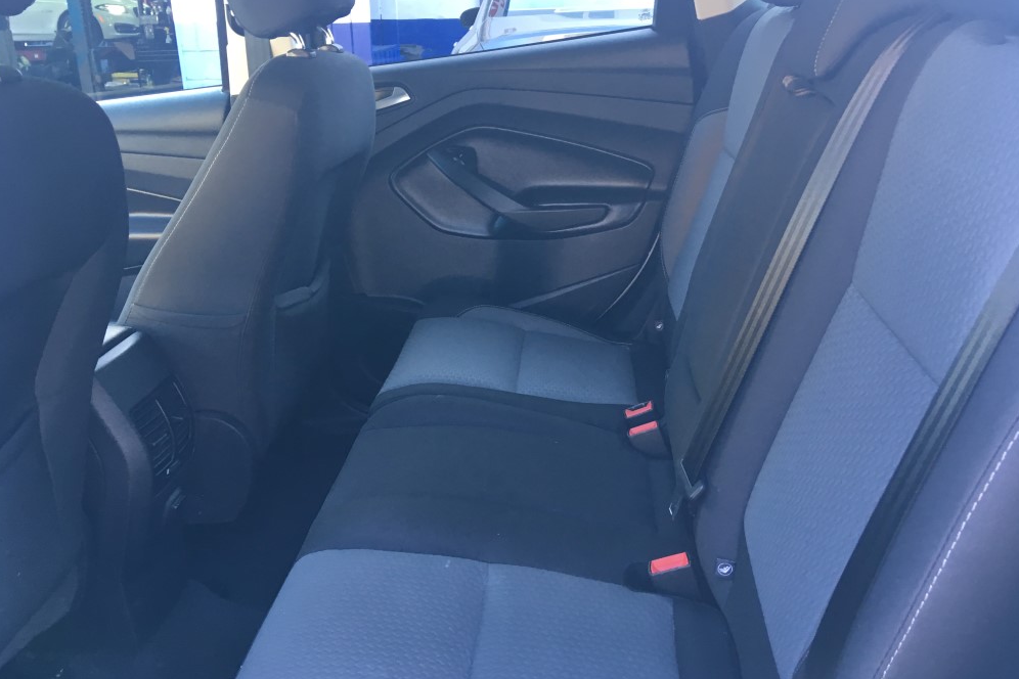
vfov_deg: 42.3
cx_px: 515
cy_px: 305
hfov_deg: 60.3
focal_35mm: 31
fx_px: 877
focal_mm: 4.15
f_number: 2.2
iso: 64
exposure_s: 1/30
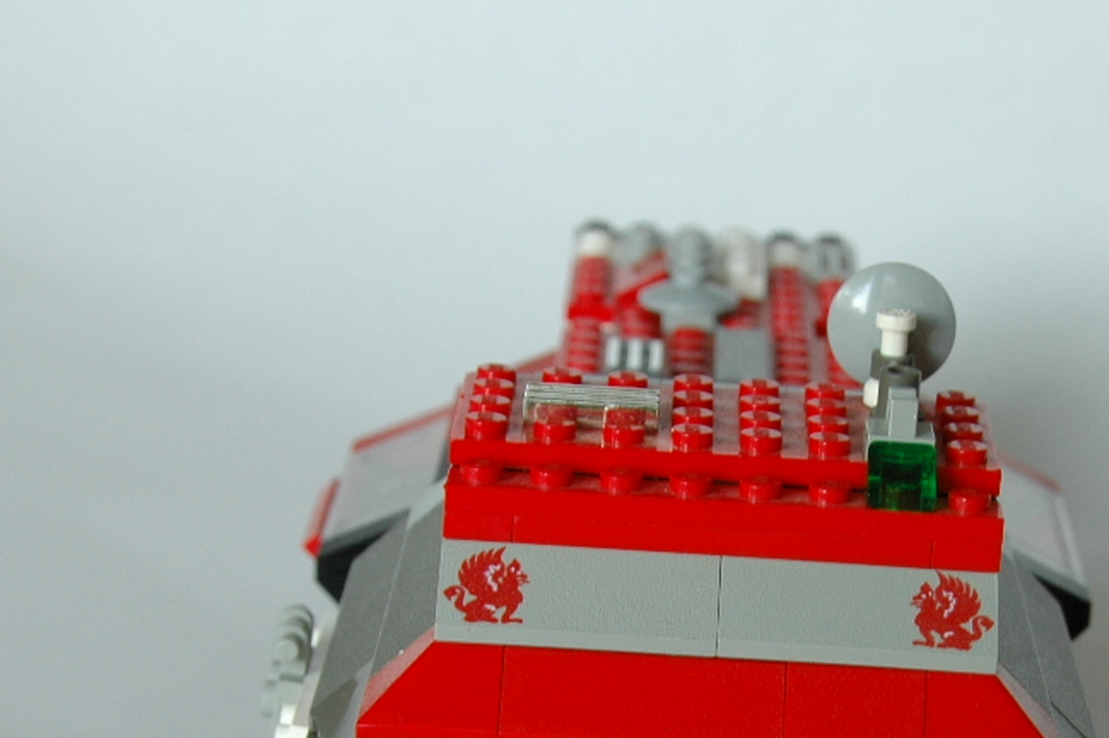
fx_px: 4064
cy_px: 844
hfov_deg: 15.5
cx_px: 745
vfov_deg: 10.2
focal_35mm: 132
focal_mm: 38
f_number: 8
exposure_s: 1/20
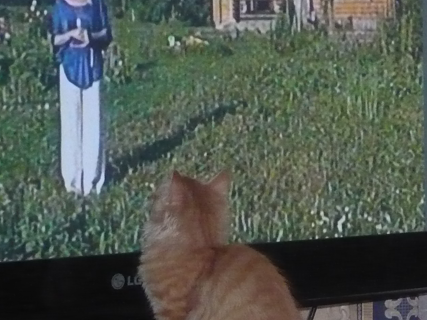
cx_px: 210
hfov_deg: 8.4
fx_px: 2912
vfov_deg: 6.3
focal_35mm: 236
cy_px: 160
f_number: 4.8
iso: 640
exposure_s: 1/30
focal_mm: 16.1
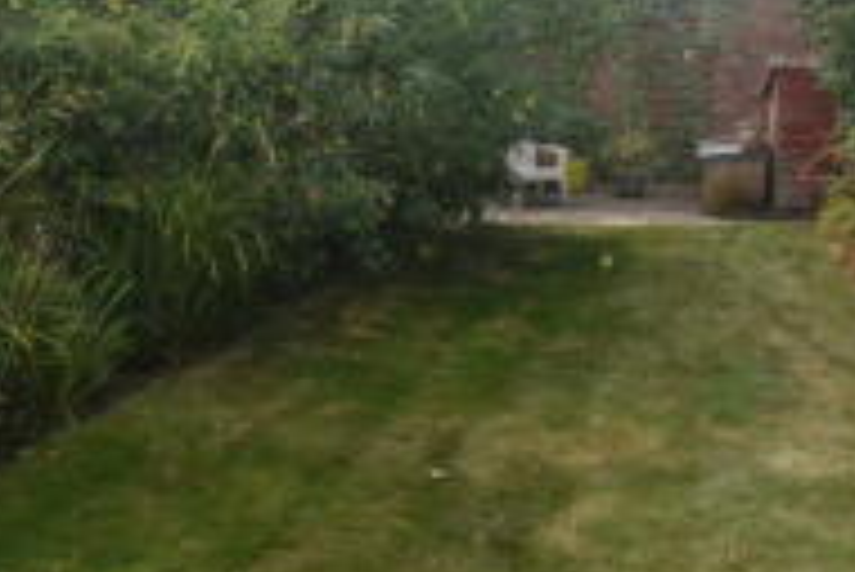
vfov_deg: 29.8
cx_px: 603
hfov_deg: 42.7
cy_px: 227
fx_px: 1070
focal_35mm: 45
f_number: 9
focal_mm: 12
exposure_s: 1/320
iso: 200
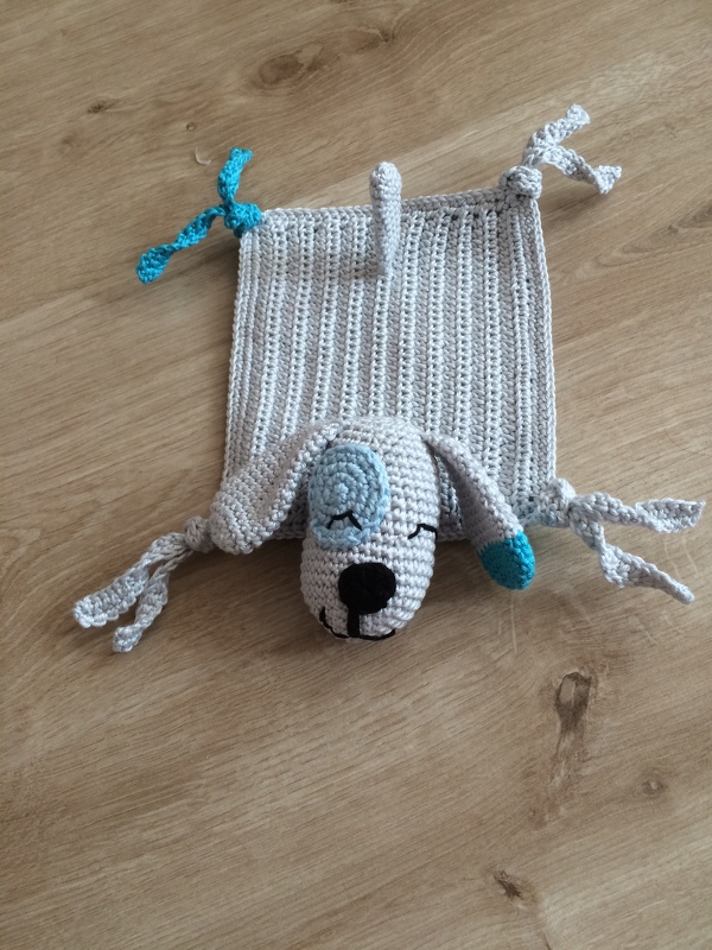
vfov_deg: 61.7
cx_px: 356
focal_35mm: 29
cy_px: 475
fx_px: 795
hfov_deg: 48.2
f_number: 2.2
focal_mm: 4.15
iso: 40
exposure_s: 1/33
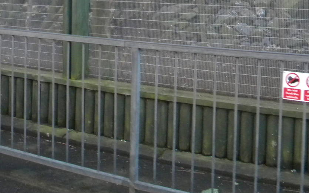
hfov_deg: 35.7
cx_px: 148
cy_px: -18
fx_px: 480
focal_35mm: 57
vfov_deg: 21.6
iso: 400
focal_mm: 5
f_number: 3.5
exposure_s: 1/157
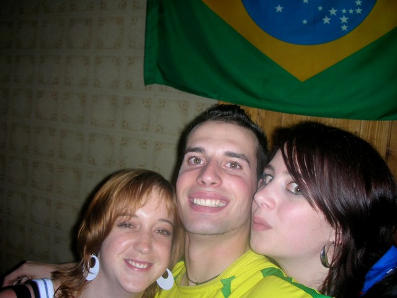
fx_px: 401
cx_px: 198
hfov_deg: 52.6
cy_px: 149
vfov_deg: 40.7
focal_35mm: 35
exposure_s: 1/60.1
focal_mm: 5.8
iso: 50
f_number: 3
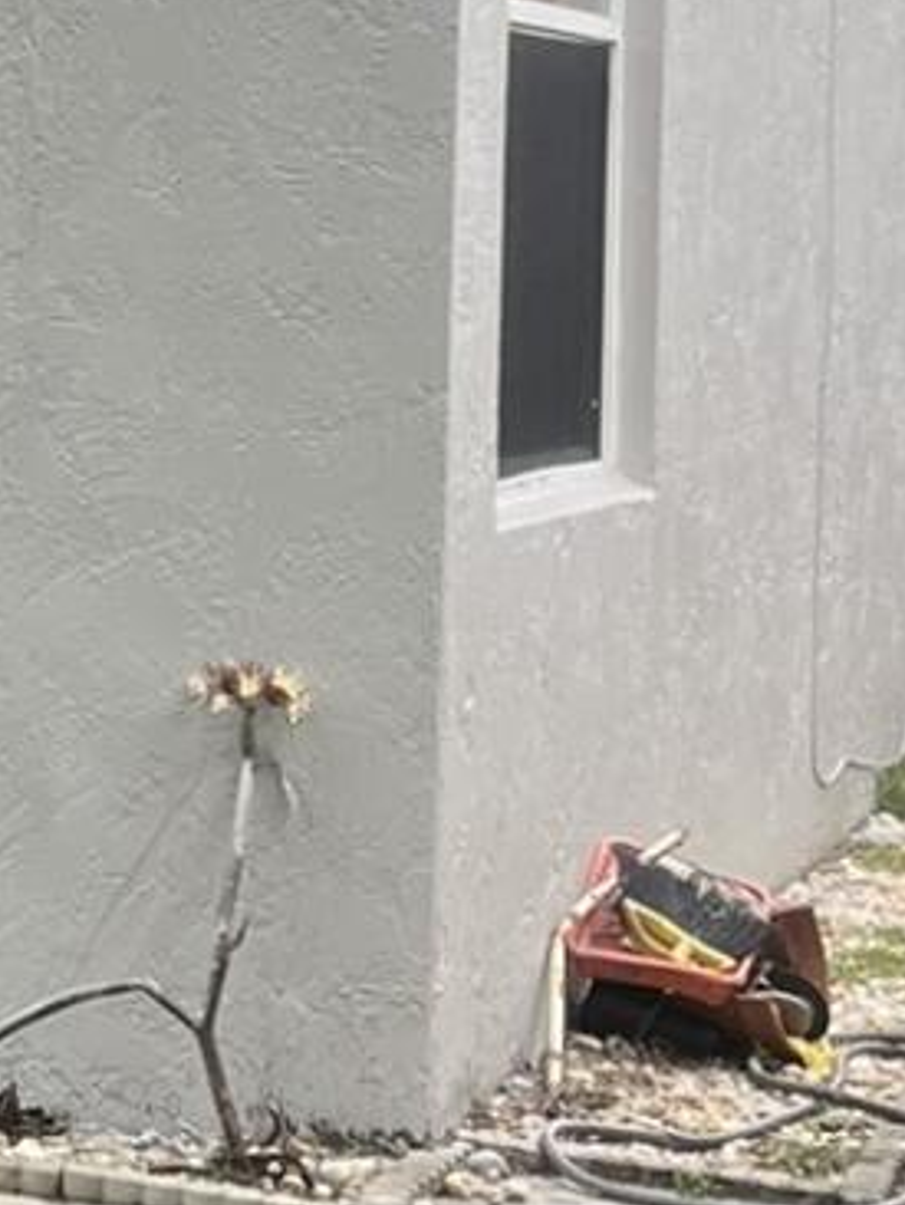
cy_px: -102
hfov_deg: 10.0
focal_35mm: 142
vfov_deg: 13.6
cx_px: -668
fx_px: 4944
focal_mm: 5.1
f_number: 1.6
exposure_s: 1/122
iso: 100
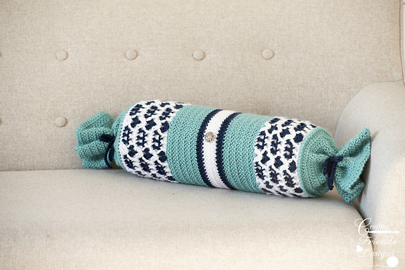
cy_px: 135
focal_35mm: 195
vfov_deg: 7.0
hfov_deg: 10.5
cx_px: 202
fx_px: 2194
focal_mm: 195
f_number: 6.3
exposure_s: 1/200
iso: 640
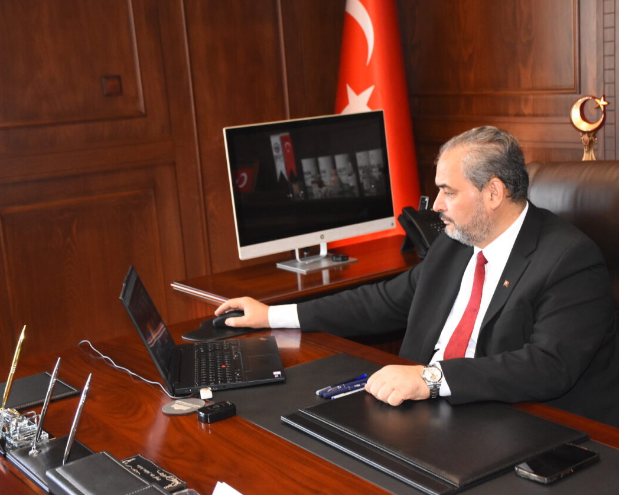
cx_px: 372
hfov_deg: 34.0
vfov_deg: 27.6
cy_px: 248
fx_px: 1008
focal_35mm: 55
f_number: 5
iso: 2500
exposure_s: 1/125
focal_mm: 32
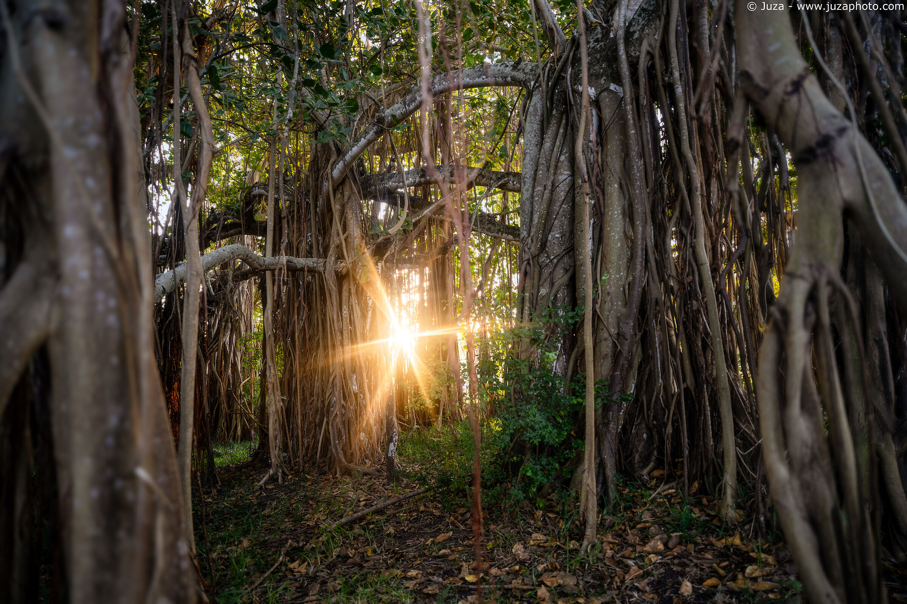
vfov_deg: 65.1
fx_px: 474
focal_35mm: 19
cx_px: 454
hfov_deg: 87.5
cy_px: 302
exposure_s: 1/20
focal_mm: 18.8
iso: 100
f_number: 2.8
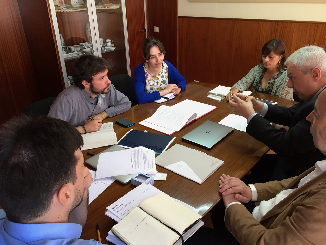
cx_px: 163
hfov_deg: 61.7
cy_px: 122
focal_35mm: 29
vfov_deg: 48.2
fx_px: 273
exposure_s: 1/33
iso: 100
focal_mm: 4.15
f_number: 2.2
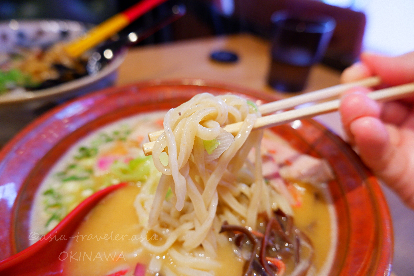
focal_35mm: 23
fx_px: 264
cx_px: 207
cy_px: 138
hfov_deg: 76.1
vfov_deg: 55.1
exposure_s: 1/34
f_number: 3.5
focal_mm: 15
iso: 400
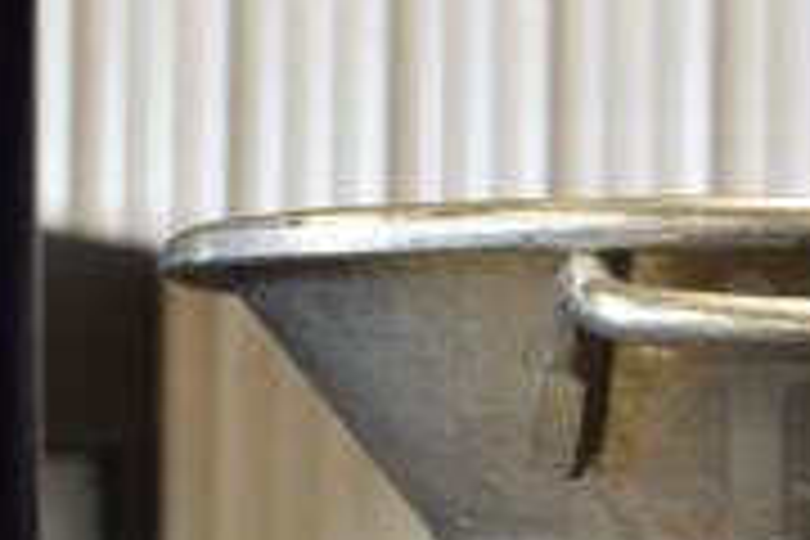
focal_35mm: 112
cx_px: 1026
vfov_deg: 12.2
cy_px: 477
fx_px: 2520
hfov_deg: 17.3
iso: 800
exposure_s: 1/60
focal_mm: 22
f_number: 5.6
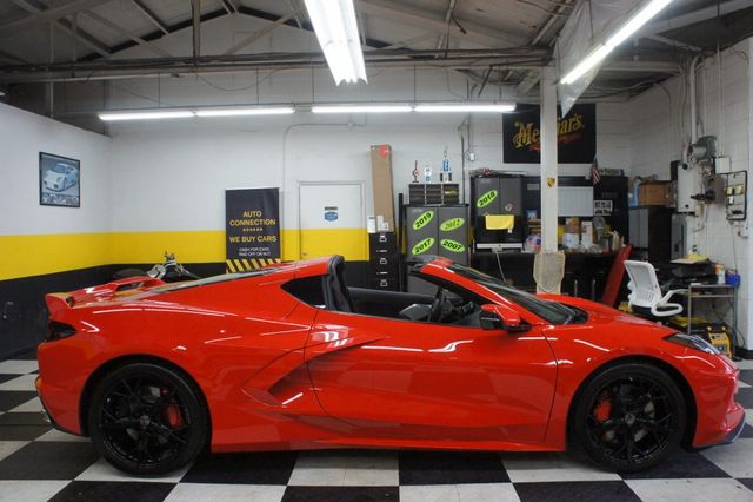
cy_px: 251
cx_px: 376
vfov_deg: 45.6
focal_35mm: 28
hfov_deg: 64.6
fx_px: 596
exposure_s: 1/125
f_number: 7.1
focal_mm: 19
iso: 3200
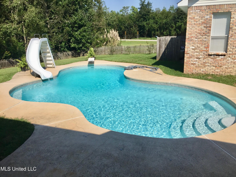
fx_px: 198
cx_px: 118
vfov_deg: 48.2
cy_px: 88
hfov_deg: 61.7
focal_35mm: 29
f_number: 2.2
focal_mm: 4.15
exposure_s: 1/3968
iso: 32
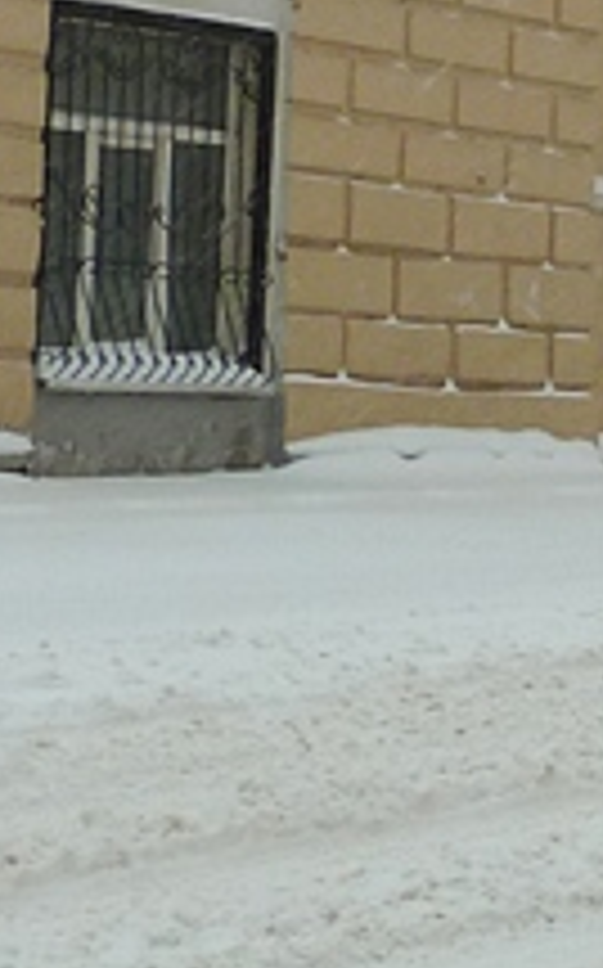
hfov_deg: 6.7
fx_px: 4663
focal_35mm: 177
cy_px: -23
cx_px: 1778
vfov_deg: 11.7
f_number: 4
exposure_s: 1/125
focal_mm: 5.7
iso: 80
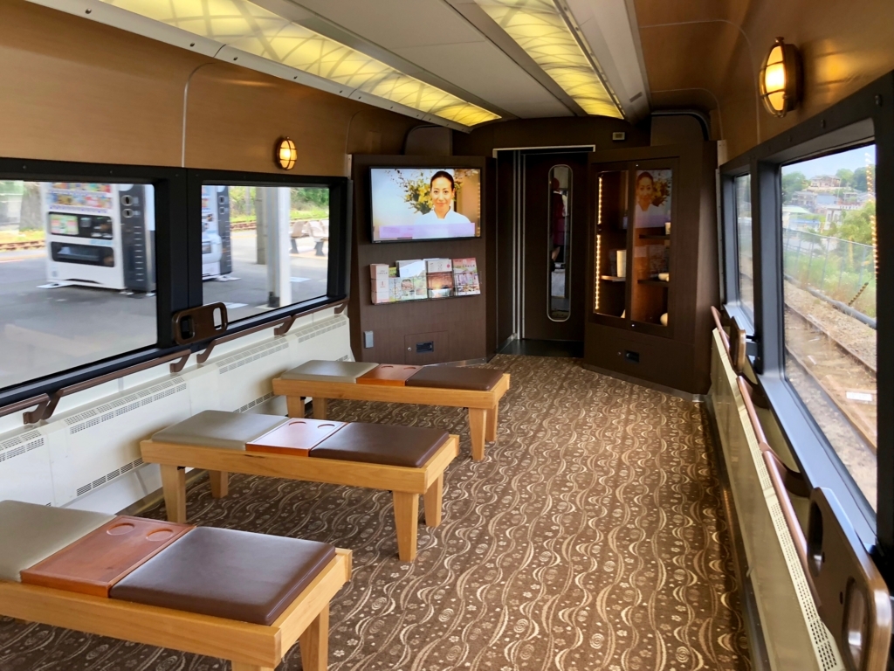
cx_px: 447
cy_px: 336
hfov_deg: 63.4
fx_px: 723
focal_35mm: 28
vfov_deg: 49.7
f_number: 1.8
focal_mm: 4
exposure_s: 1/120
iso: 40
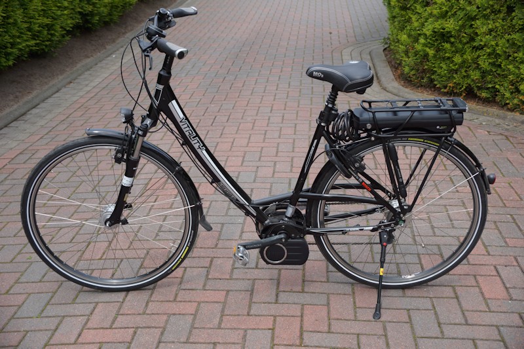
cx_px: 262
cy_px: 174
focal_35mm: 52
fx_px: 764
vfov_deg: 25.7
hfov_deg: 37.9
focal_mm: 35
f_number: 5
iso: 100
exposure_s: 1/400
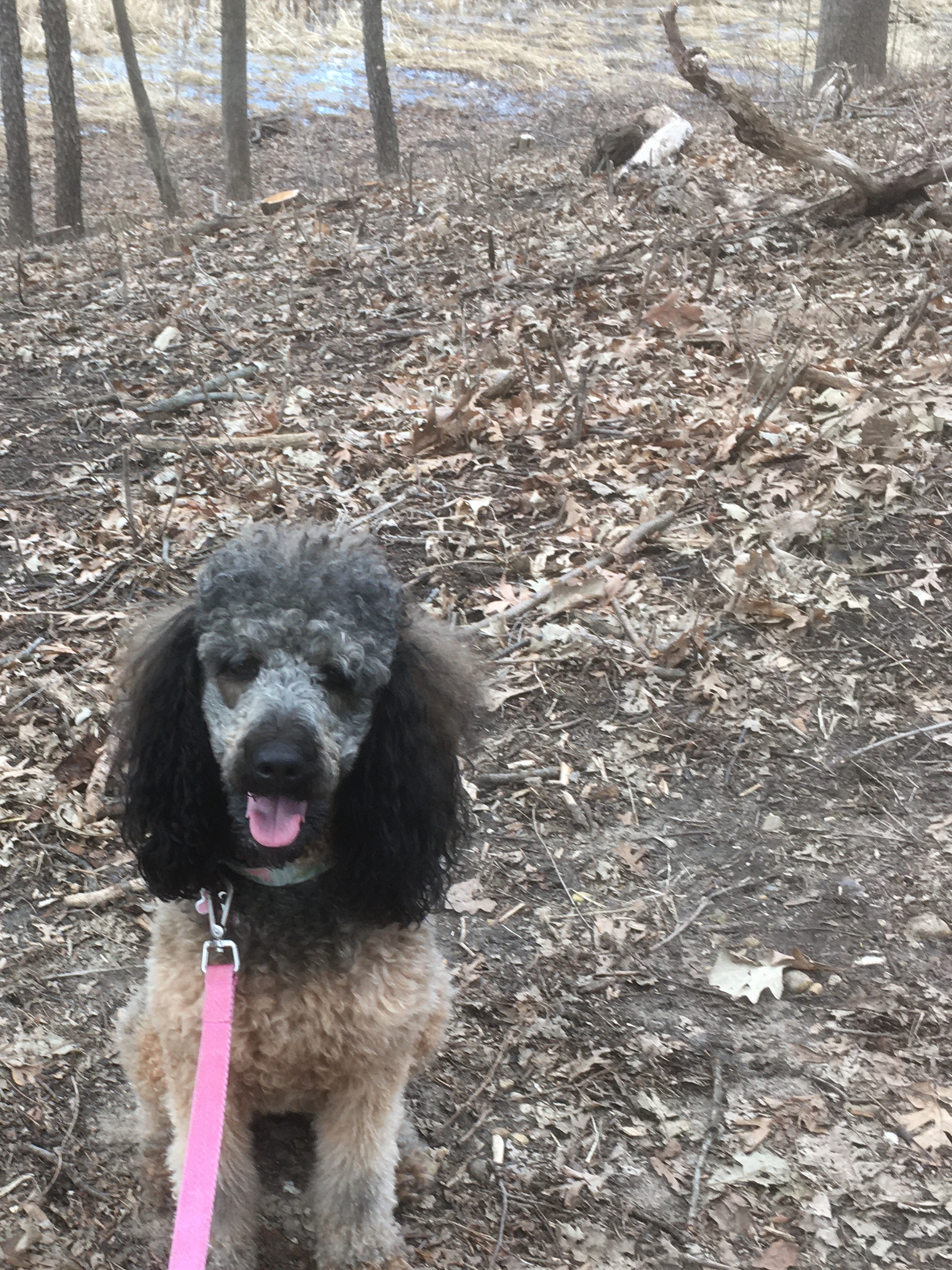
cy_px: 816
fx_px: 1760
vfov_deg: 39.3
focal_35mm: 48
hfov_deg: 29.5
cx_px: 174
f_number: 2.2
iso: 32
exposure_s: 1/120
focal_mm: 4.15
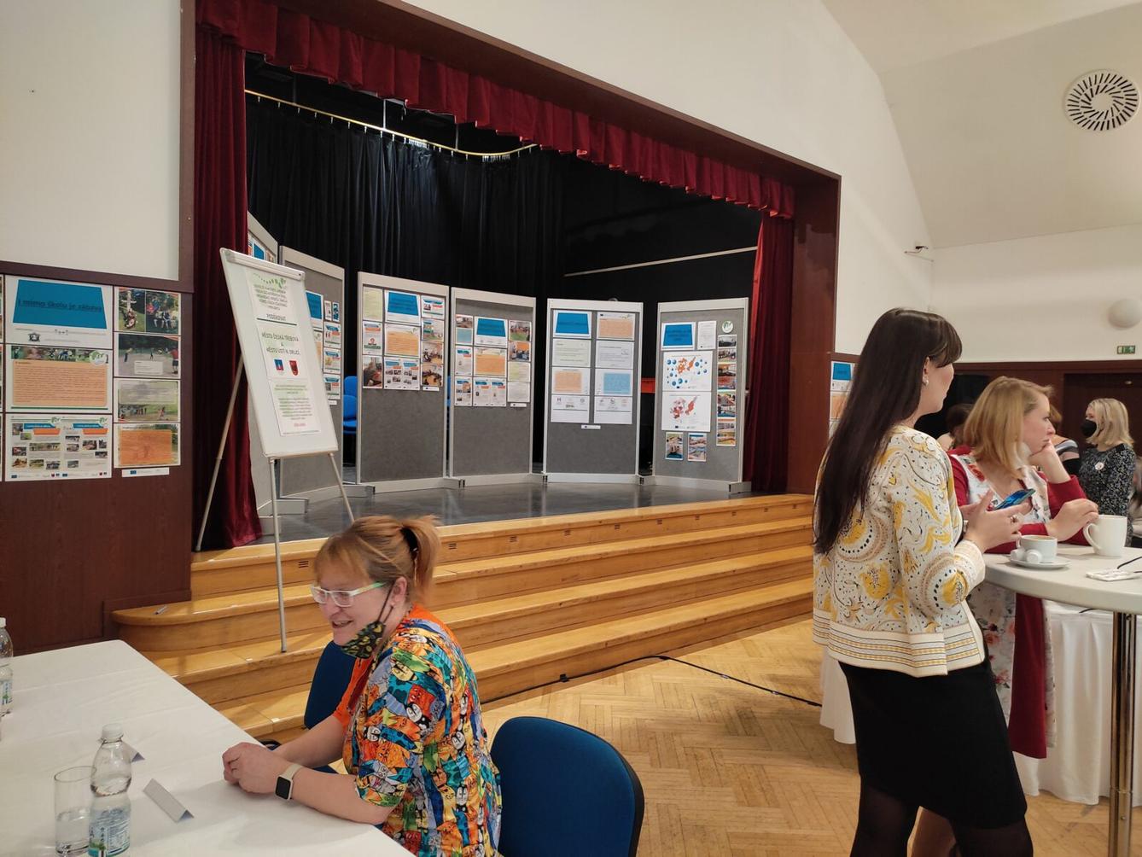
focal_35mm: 26
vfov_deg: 53.1
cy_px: 428
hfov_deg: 67.3
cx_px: 571
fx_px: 858
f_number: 1.79
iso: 974
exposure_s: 1/25
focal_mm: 4.74
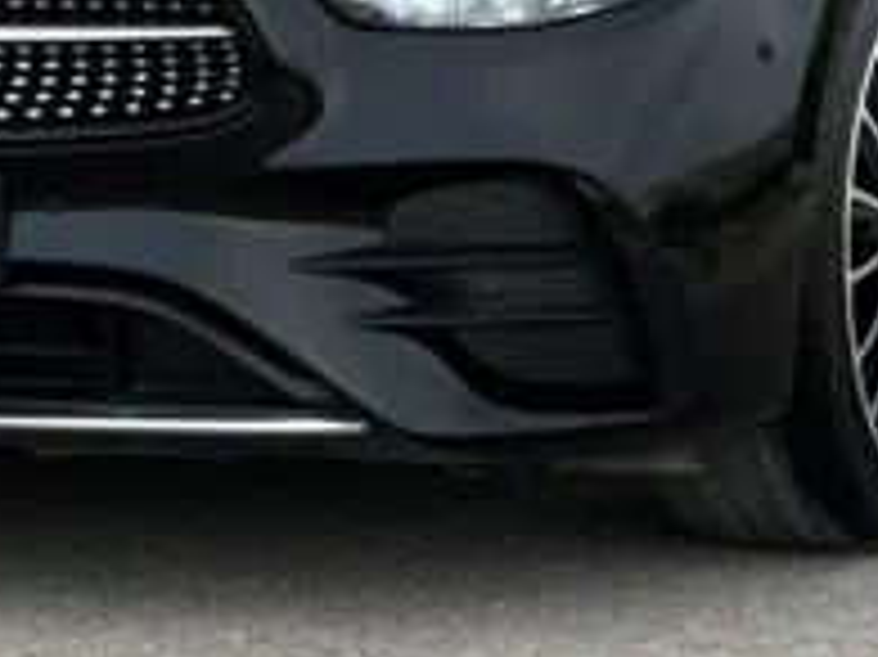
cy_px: -256
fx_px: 6413
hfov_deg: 7.8
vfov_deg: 5.8
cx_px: 432
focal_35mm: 253
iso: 25
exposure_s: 1/121
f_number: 2.8
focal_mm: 9
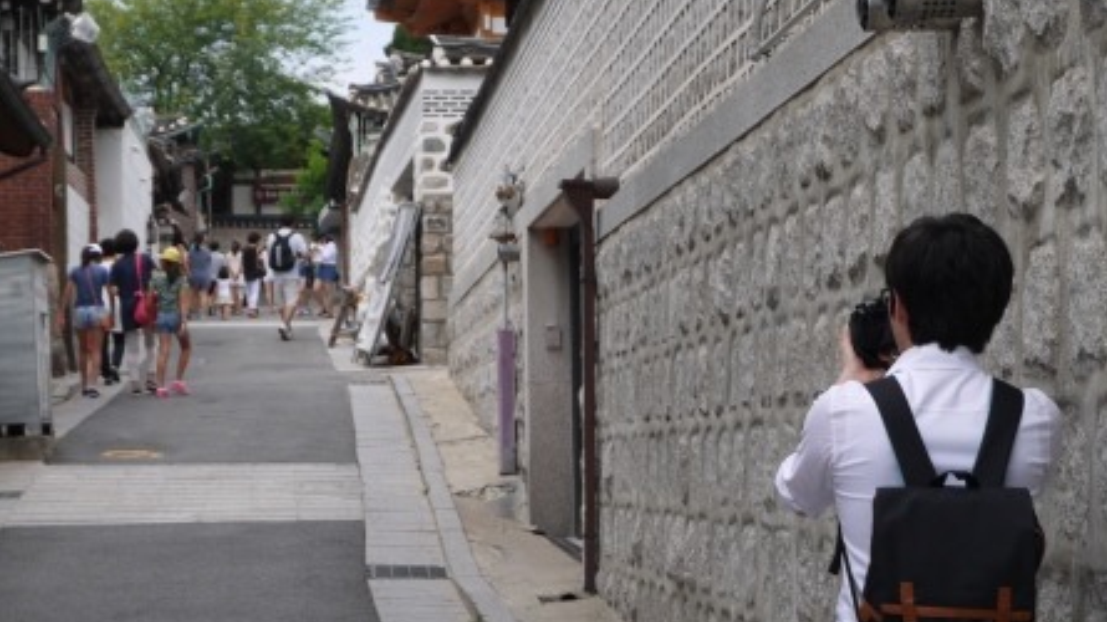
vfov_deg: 13.4
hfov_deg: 23.7
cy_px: 304
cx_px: 555
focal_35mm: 90
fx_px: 2641
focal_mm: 41
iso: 160
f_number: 8
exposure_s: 1/320
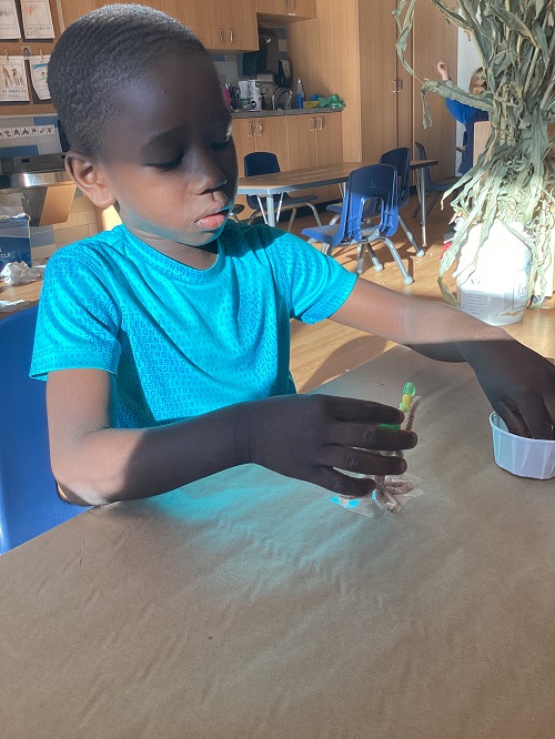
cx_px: 278
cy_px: 370
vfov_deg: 58.3
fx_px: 662
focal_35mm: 31
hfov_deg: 45.5
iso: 40
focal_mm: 3.3
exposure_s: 1/120
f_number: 2.4
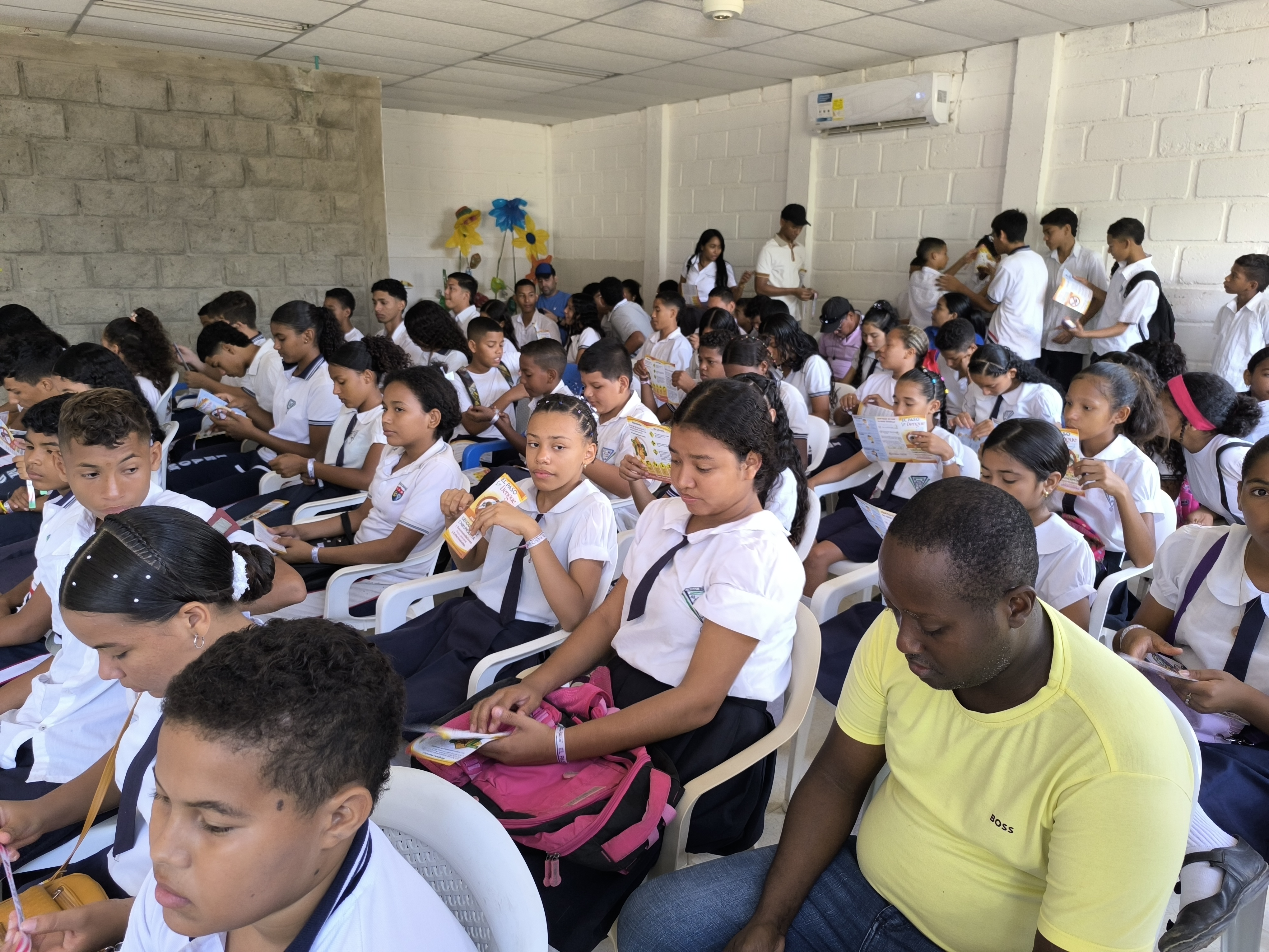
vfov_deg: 58.9
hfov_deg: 73.9
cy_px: 476
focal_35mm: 23
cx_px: 634
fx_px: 843
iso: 1250
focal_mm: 6.14
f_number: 1.65
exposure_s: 1/60
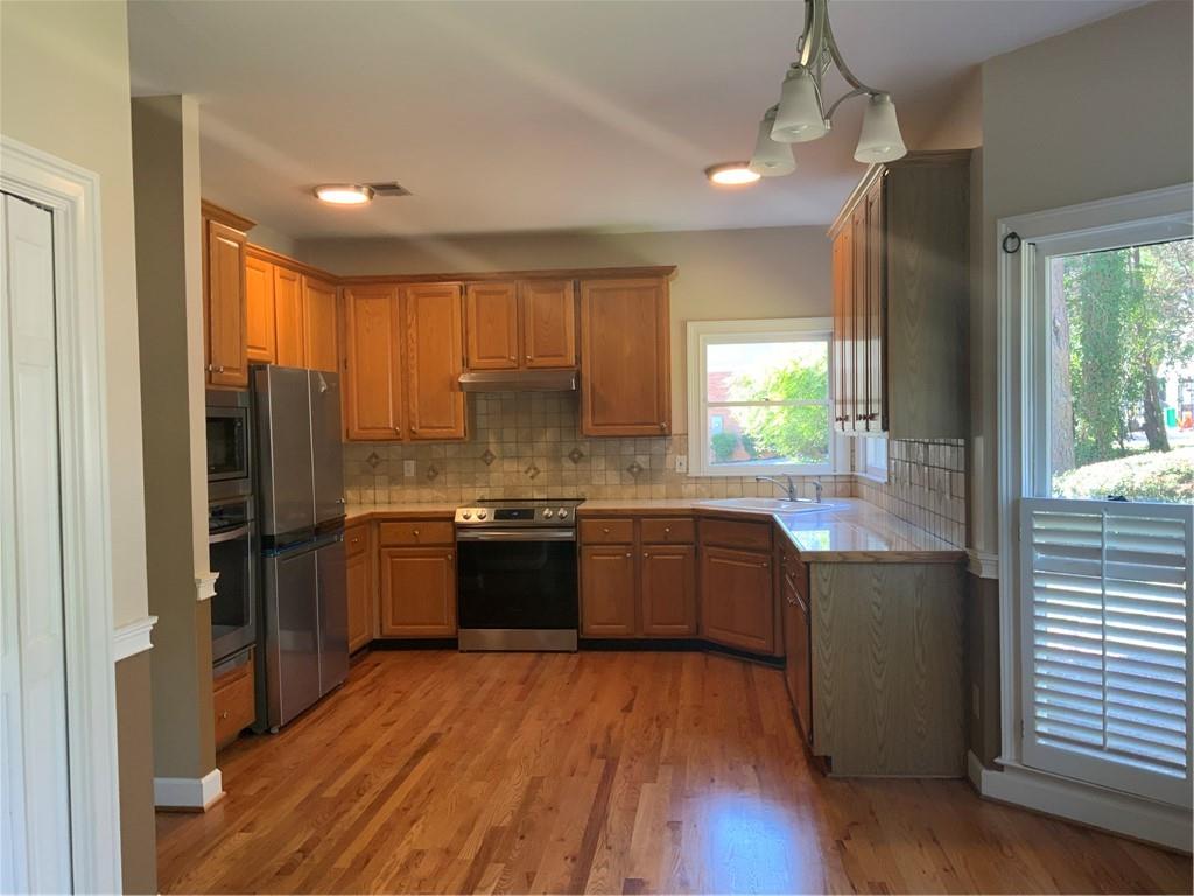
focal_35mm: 29
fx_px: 1000
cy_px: 448
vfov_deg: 48.2
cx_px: 597
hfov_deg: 61.7
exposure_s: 1/60
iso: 100
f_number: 1.8
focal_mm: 3
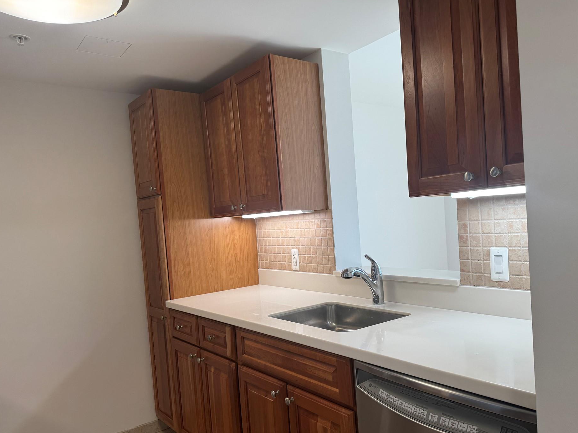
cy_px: 235
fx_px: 451
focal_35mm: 27
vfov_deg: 51.3
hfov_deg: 65.2
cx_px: 317
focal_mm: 6.76
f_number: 1.78
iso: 100
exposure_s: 1/120
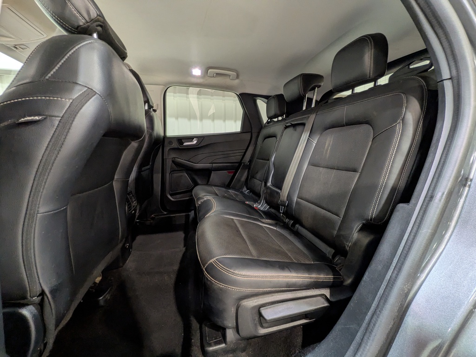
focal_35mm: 14
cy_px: 178
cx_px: 238
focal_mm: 1.83
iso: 189
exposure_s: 1/25
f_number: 2.2
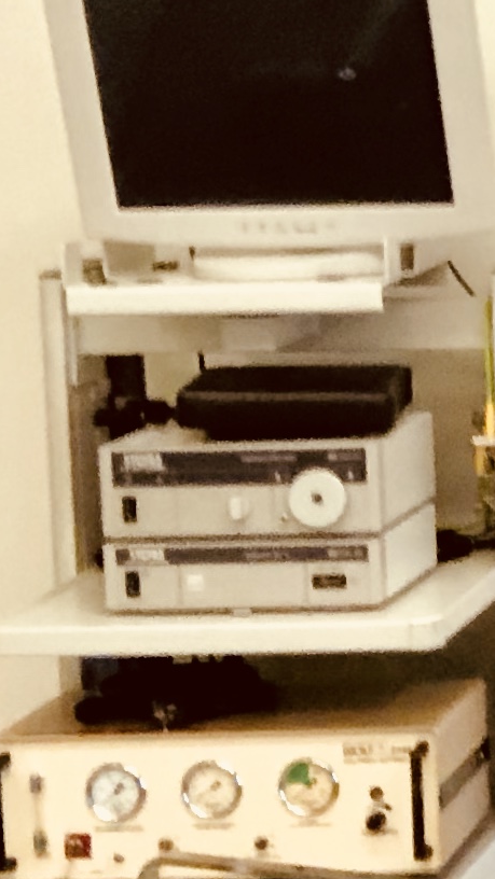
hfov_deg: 8.0
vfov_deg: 16.2
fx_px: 3080
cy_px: 259
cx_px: 1457
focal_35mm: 132
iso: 250
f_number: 2.2
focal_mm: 2.87
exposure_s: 1/50
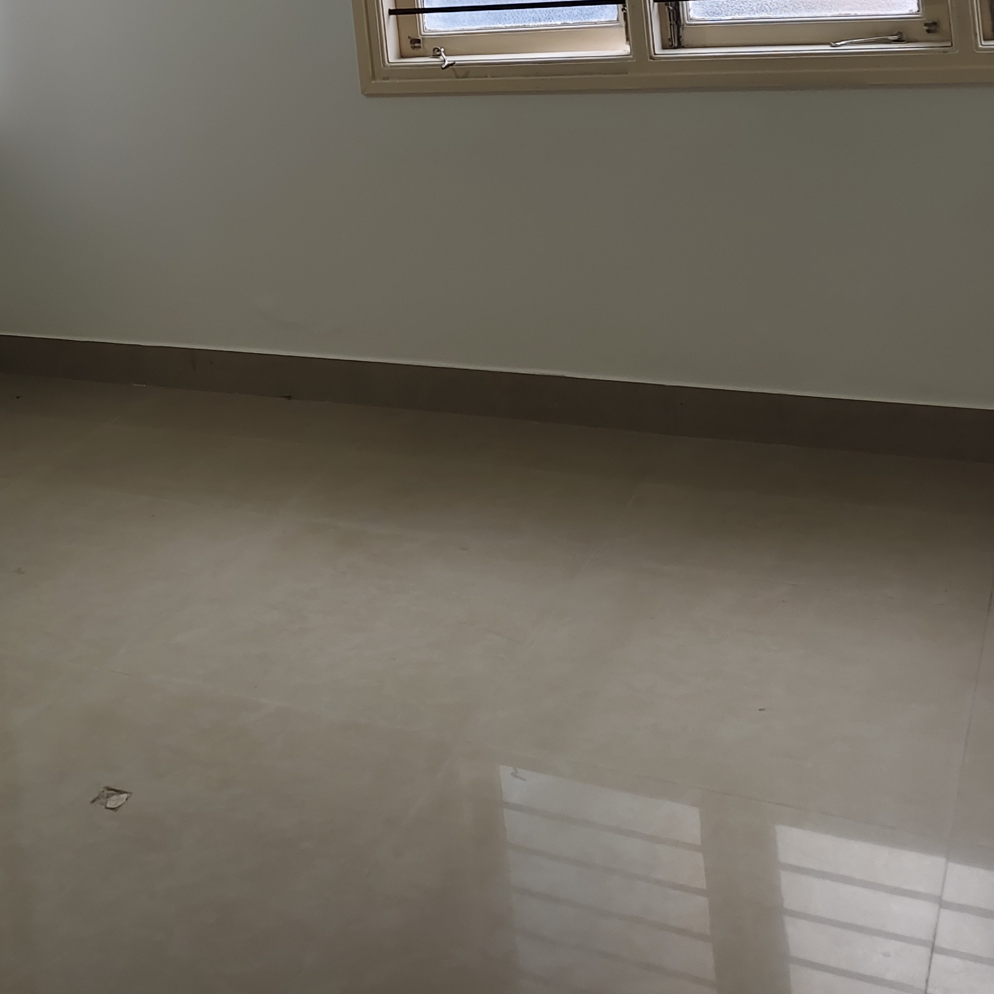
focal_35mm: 49
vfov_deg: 30.7
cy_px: -121
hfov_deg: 33.6
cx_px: 184
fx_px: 1592
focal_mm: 5.56
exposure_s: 1/100
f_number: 1.88
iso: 736
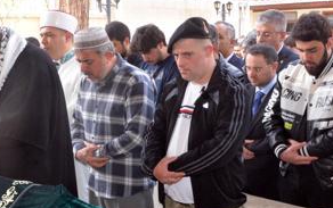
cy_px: 164
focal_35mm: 60
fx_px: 545
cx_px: 114
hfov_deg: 33.7
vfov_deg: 21.4
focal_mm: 28
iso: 5000
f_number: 13
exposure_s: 1/200
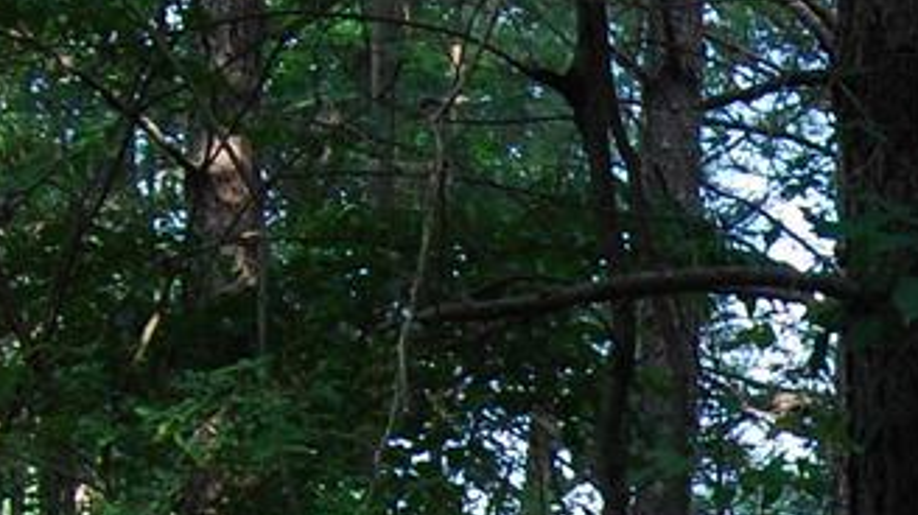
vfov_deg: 6.7
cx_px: 1447
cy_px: 851
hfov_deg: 11.6
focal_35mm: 177
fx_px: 4306
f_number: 5.6
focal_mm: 18
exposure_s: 1/60
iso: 200
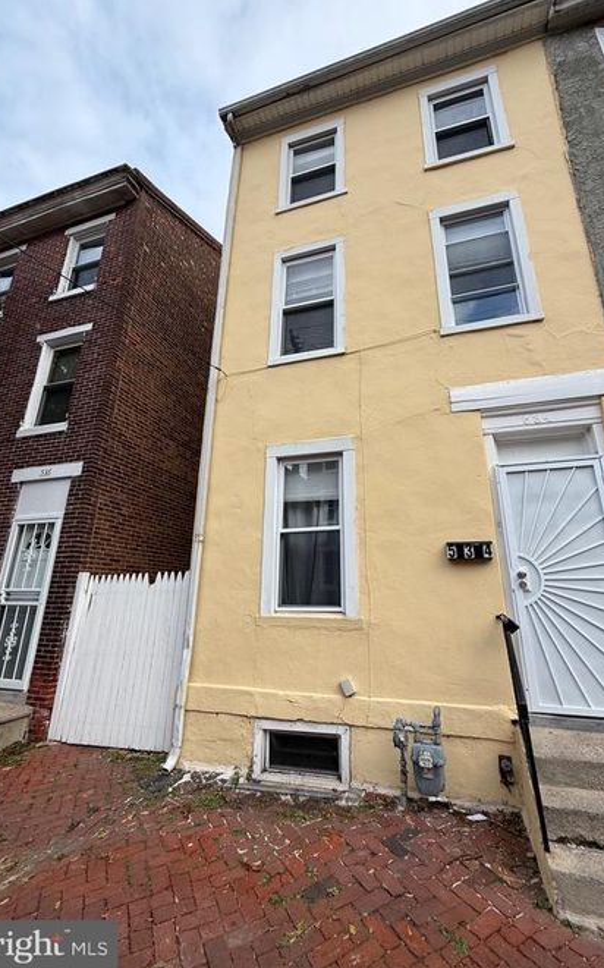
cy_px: 483
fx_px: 395
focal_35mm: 15
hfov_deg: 74.6
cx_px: 325
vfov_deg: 101.5
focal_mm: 2.22
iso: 50
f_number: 2.2
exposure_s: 1/502
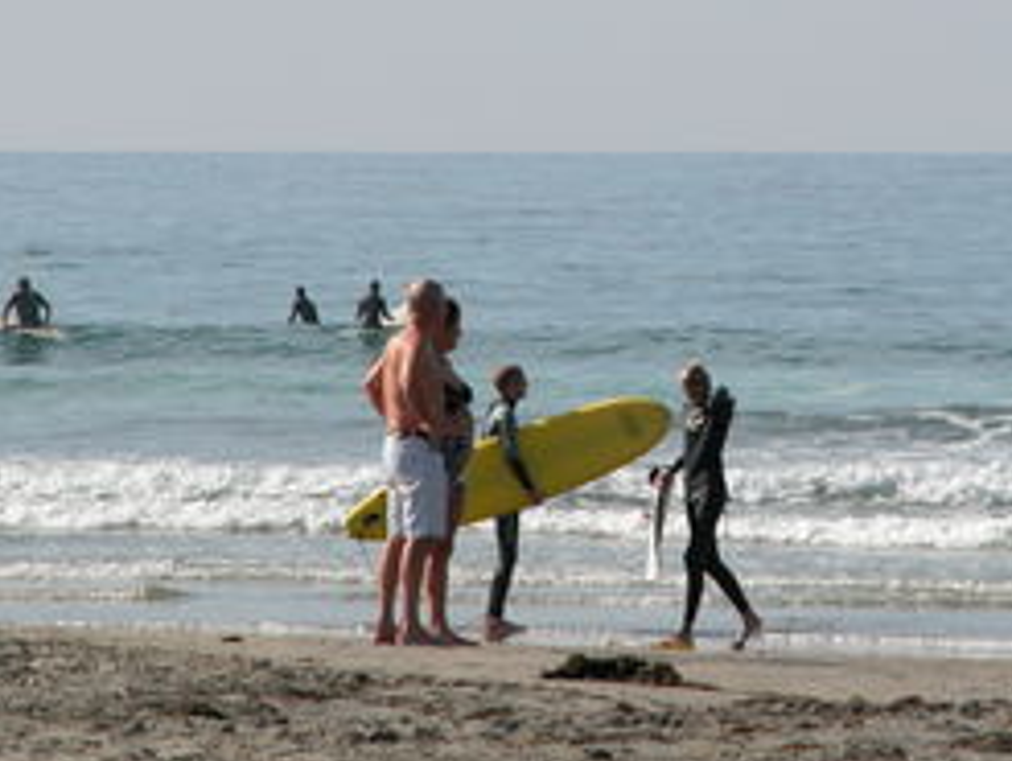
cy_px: 210
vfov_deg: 3.3
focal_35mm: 448
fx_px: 13110
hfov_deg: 4.4
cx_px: 749
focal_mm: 71.2
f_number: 6.6
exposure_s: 1/524
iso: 100
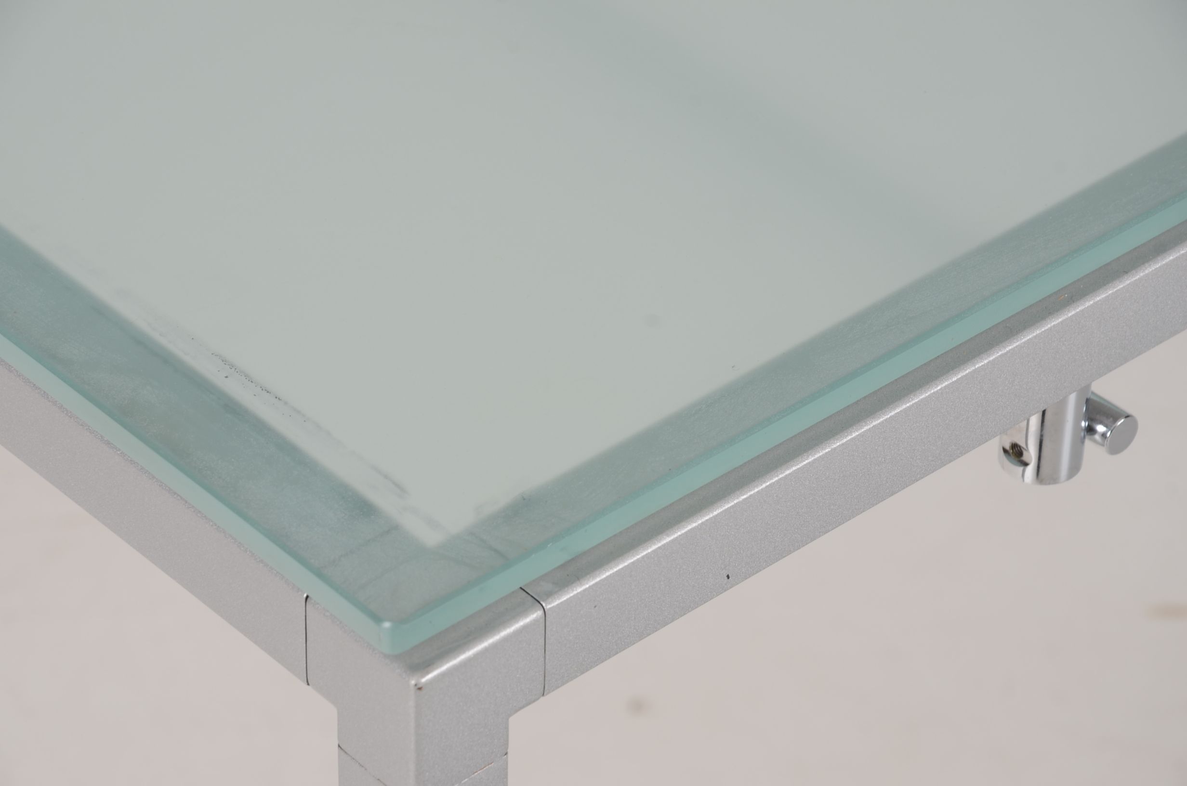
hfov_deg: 13.1
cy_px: 393
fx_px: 5182
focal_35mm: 158
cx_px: 594
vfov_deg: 8.7
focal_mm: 105
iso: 160
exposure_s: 1/60
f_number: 8
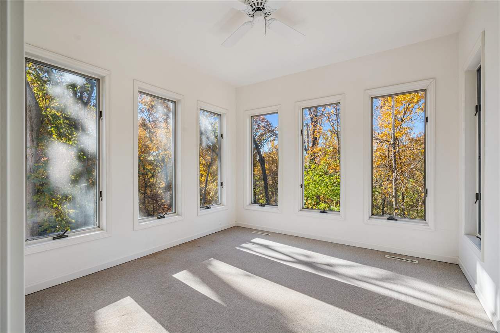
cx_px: 250
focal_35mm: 16
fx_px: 222
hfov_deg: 96.7
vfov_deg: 73.7
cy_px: 166
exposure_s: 1/160
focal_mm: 16
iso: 400
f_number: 9
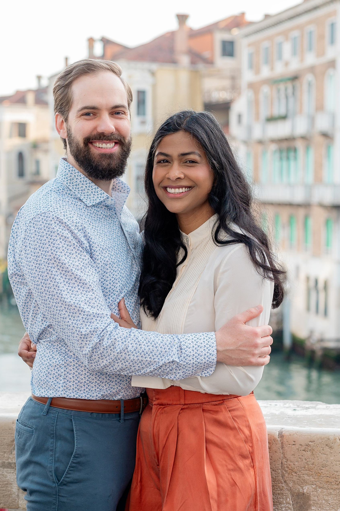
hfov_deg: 17.8
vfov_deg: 26.6
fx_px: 1078
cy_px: 323
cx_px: 96
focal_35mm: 76
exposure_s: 1/400
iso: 250
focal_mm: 50
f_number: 3.5
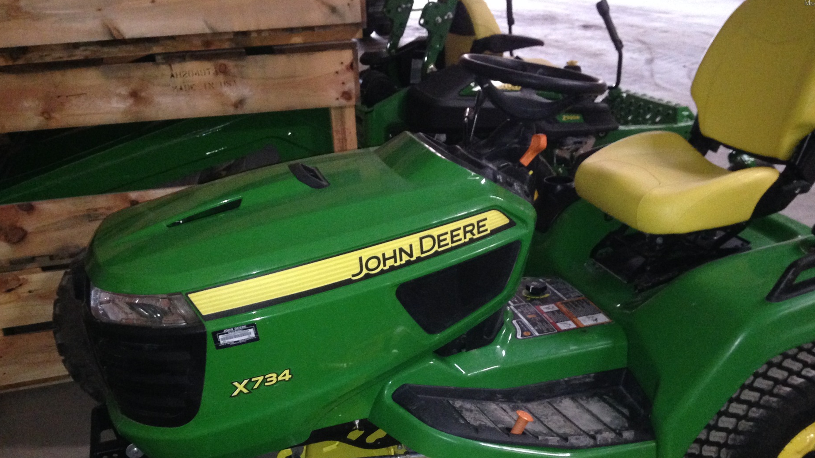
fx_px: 864
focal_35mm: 40
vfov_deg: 29.3
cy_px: 335
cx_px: 413
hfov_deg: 50.5
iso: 400
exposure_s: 1/16
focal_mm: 4.12
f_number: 2.4
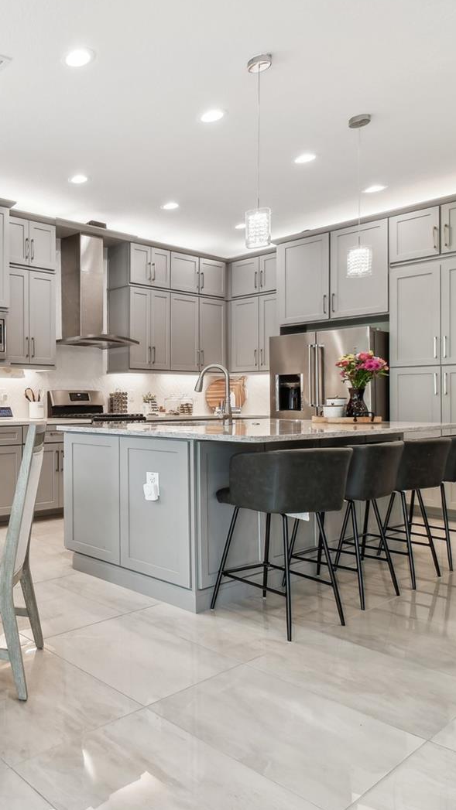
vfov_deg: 76.3
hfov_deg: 39.3
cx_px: -43
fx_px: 516
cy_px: 402
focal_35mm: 24
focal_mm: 10
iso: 100
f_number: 7.1
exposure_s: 1/8
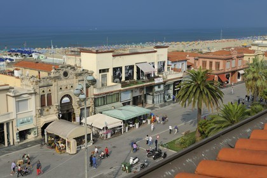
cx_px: 134
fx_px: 282
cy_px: 89
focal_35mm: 38
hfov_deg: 50.7
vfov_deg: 35.1
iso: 200
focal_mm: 38
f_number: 13
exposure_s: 1/250
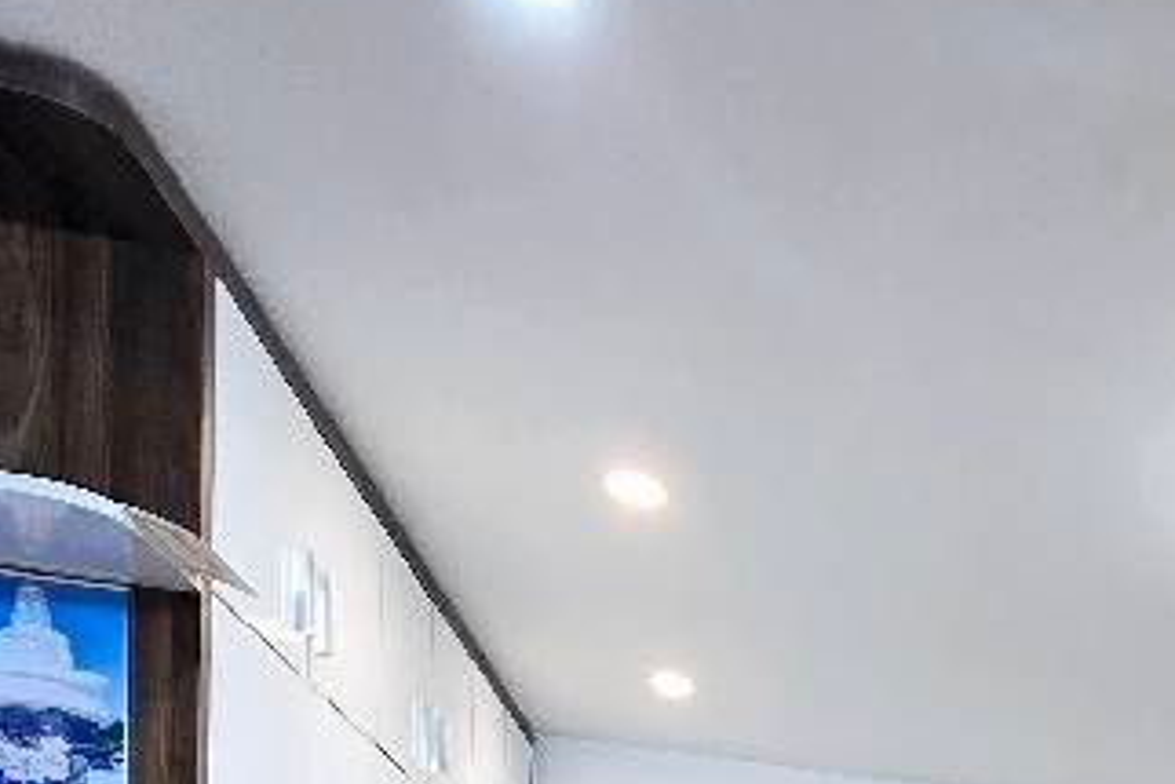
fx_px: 1404
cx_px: 1106
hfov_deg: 41.0
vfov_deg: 21.9
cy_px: 1349
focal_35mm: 43
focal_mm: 2.2
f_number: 2.2
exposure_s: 1/50
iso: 80
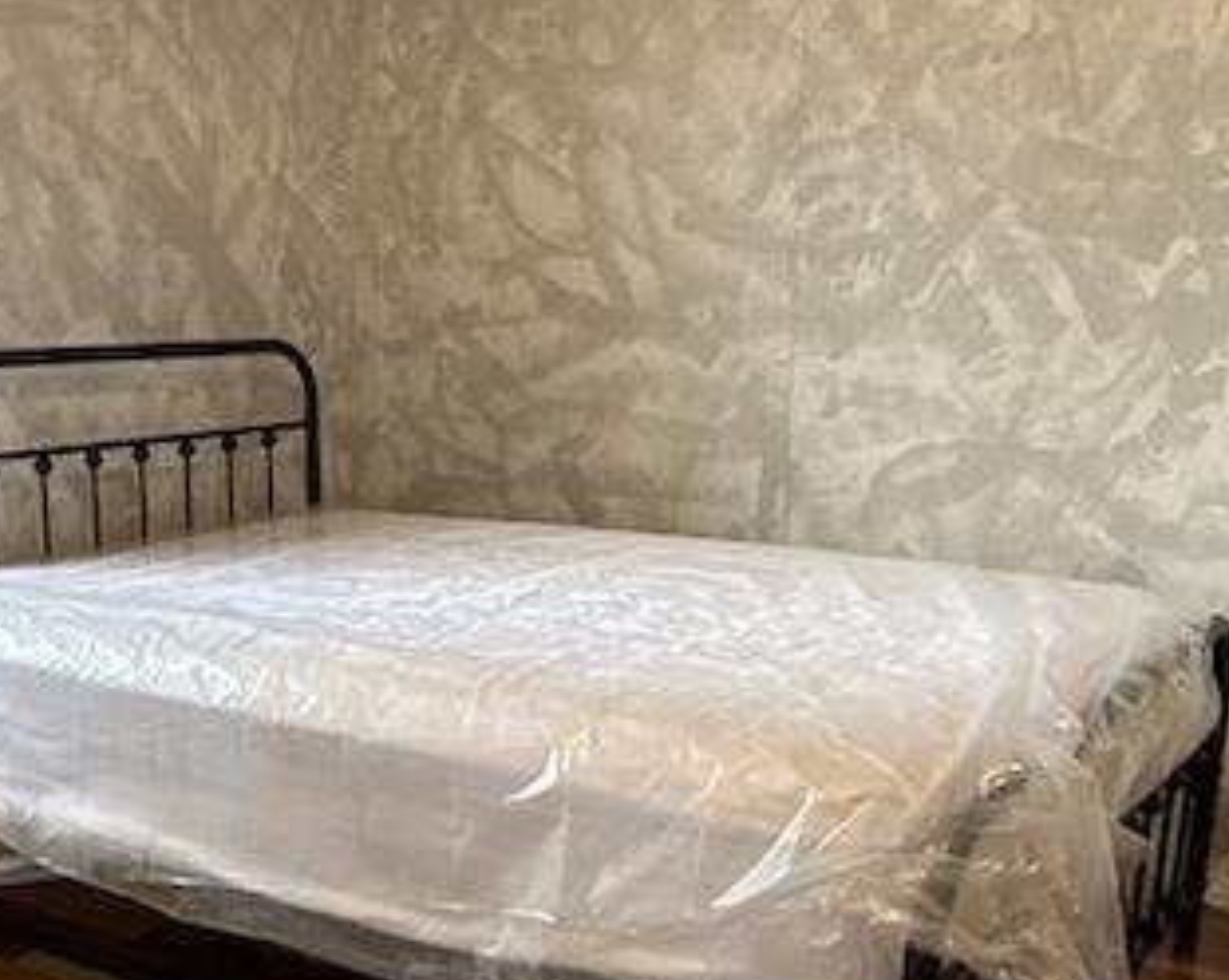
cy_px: 624
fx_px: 1598
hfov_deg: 40.8
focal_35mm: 44
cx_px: 304
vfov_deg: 33.9
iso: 200
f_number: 2.2
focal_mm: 2.22
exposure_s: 1/99
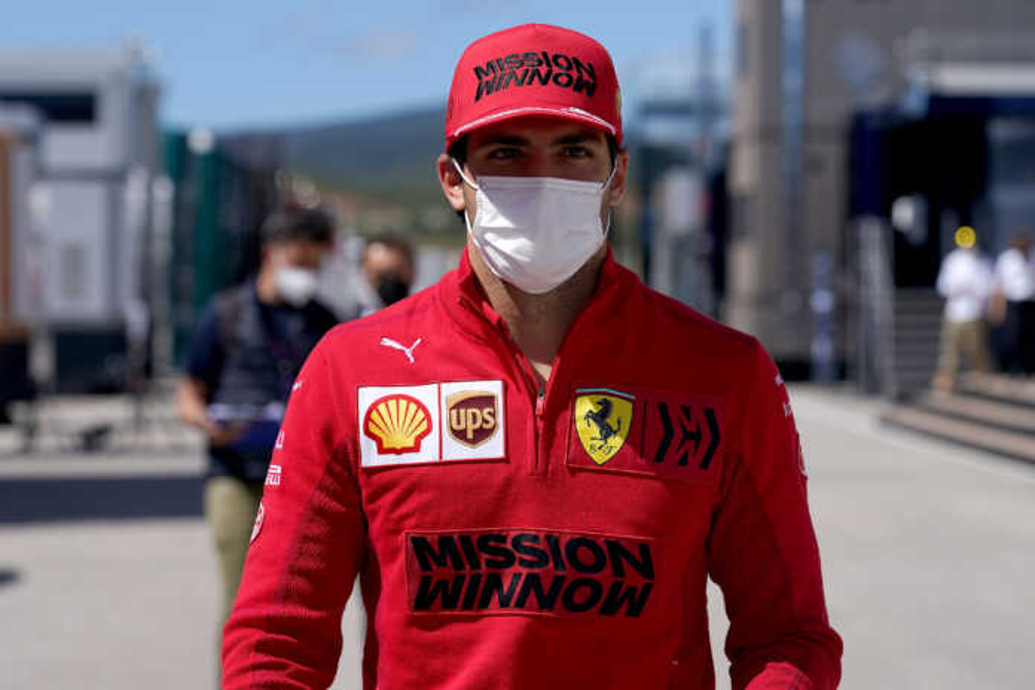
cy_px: 345
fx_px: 3191
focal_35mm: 111
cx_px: 518
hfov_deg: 18.4
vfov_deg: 12.3
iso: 100
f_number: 5
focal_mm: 111
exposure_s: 1/1600
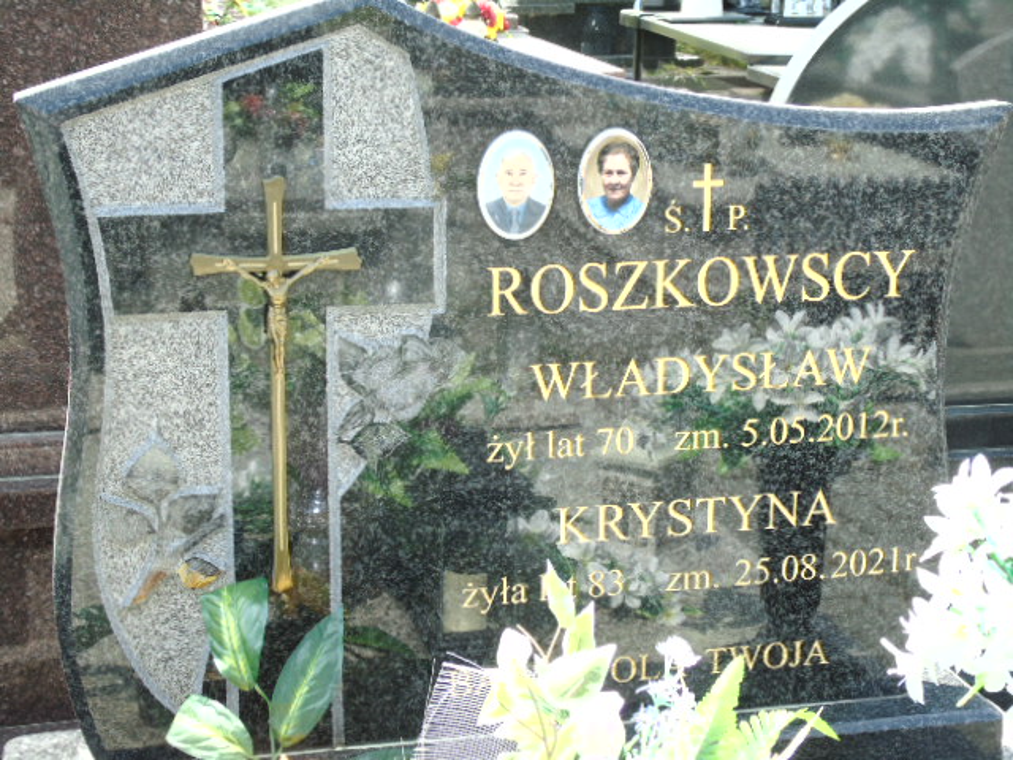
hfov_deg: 27.4
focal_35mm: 71
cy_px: 380
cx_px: 506
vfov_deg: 20.7
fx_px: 2078
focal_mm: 13
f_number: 4.7
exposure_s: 1/125
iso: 80
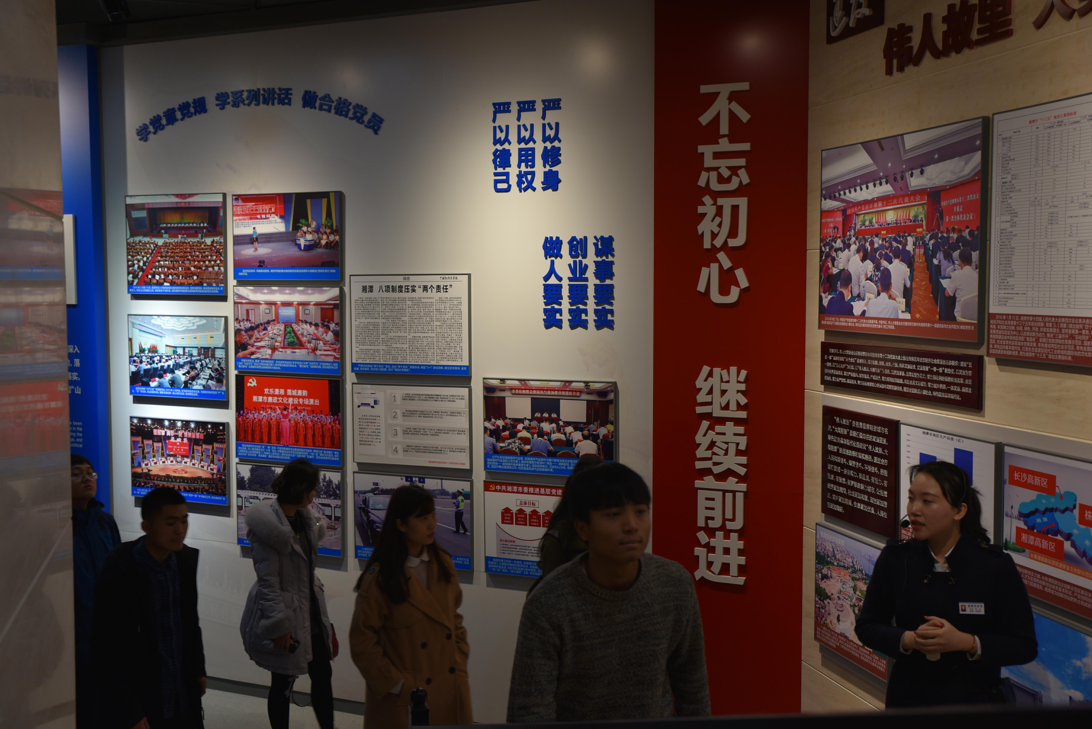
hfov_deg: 48.4
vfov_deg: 33.4
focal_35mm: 40
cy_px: 364
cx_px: 546
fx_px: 1214
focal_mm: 40
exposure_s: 1/100
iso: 400
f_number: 5
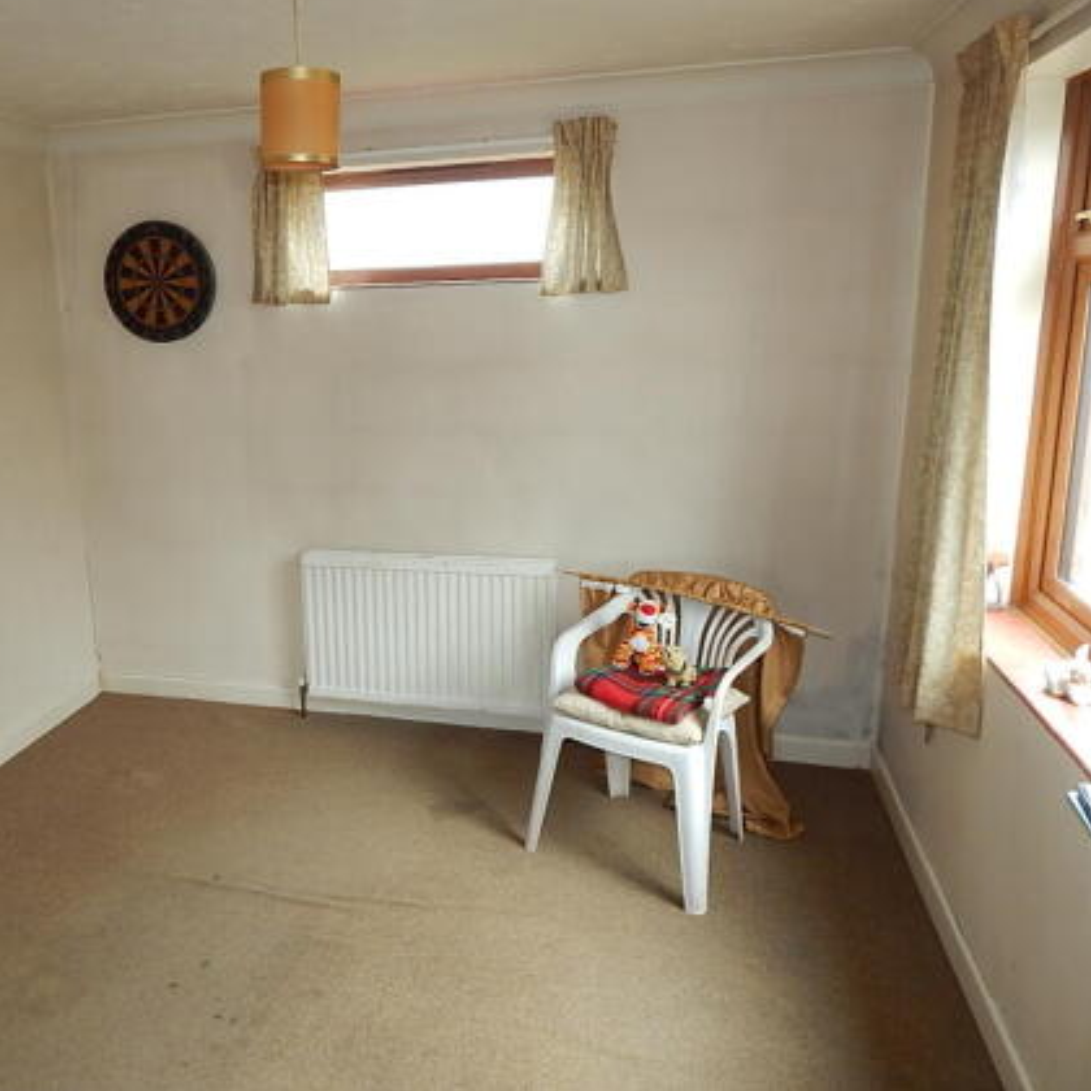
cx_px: 339
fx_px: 963
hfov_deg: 57.4
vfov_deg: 59.1
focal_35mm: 27
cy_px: 526
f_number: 3
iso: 125
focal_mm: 4
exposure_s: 1/40
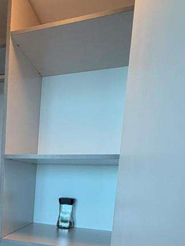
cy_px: 214
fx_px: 278
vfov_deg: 44.3
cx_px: -13
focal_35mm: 39
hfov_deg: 32.8
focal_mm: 2.22
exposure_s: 1/120
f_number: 2.2
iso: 200
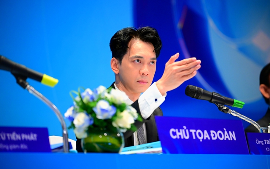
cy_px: 90
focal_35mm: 205
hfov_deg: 10.2
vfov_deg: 6.4
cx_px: 135
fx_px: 1508
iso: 3200
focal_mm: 200
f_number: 2.8
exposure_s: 1/200
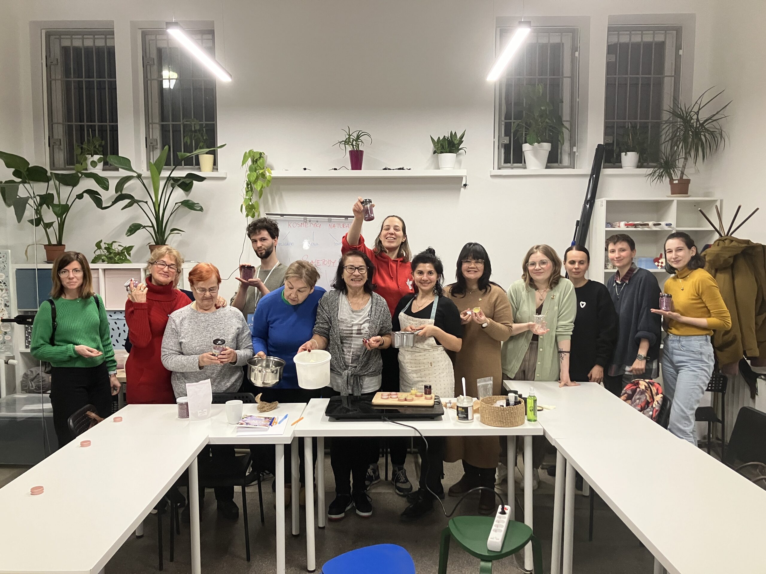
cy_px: 287
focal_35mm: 28
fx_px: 620
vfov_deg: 49.7
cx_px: 383
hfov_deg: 63.4
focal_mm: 3.99
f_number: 1.8
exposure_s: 1/60
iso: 200
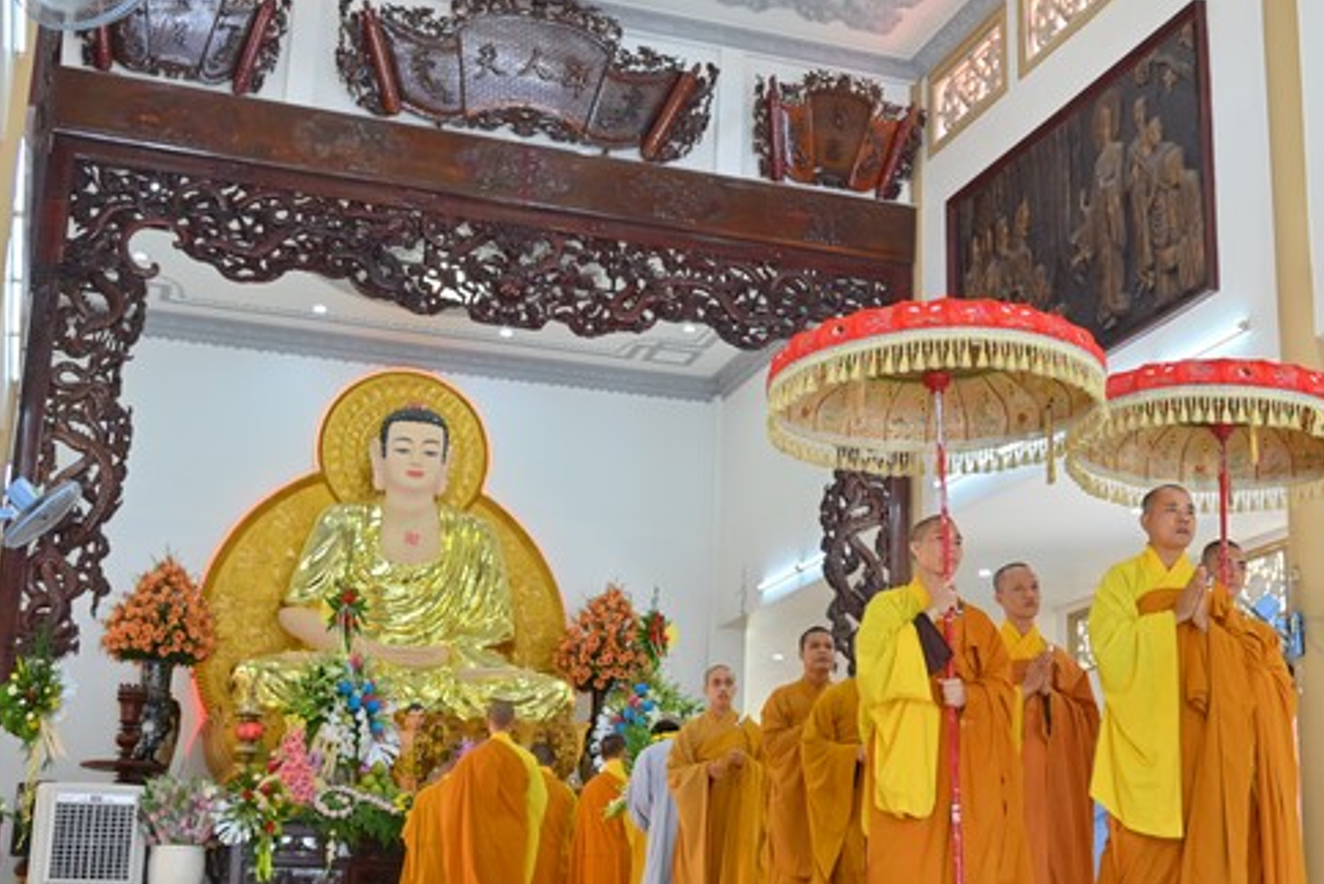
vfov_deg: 26.5
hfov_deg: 38.4
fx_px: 1876
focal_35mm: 51
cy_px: 439
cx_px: 884
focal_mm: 38
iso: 1000
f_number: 5
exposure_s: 1/160
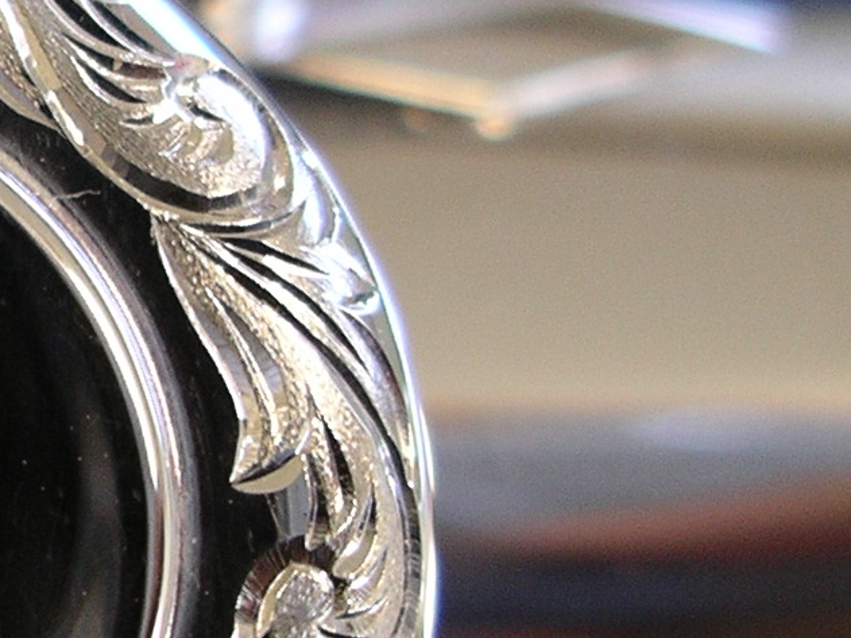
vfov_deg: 9.8
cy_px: 277
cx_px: -258
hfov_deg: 12.6
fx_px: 3736
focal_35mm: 152
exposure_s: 1/30
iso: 100
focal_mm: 7.8
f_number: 2.8
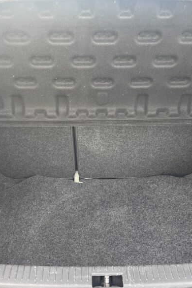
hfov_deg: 35.9
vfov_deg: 51.9
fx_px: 296
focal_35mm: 37
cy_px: 147
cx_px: 93
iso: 50
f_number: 1.6
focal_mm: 5.1
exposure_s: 1/121
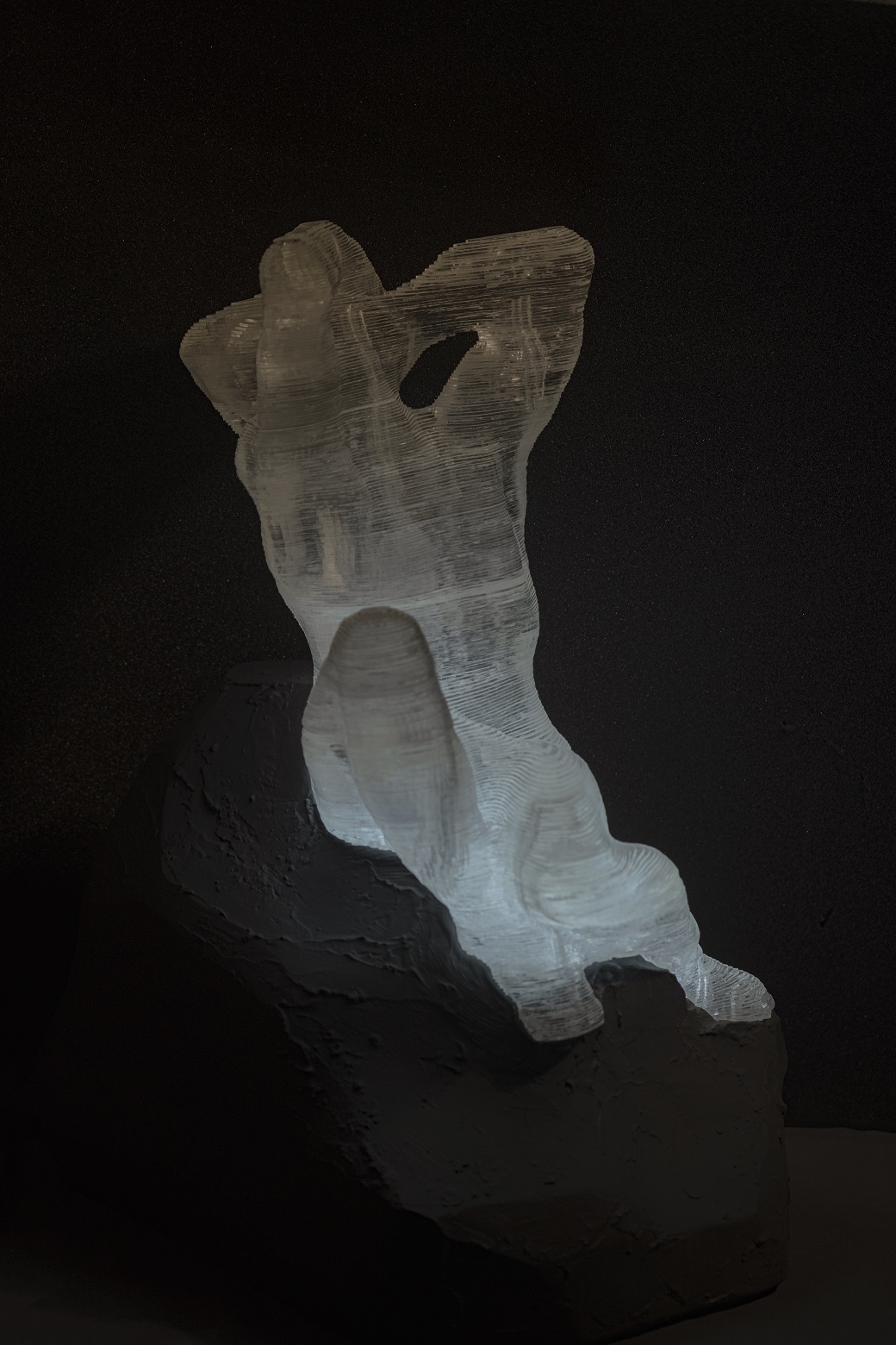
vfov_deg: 22.6
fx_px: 3360
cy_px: 672
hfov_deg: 15.2
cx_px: 448
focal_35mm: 90
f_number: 2.4
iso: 160
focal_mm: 60
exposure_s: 1/125
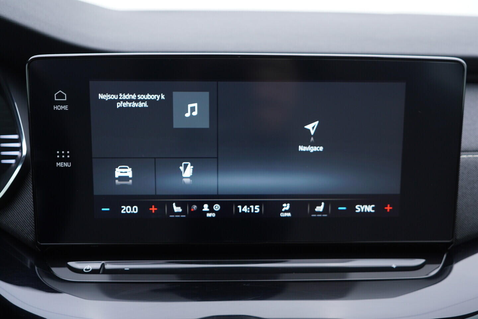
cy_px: 160
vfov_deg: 36.9
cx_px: 239
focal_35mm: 36
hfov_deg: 53.1
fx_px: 478
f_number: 2.8
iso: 200
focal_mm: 24
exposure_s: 1/40
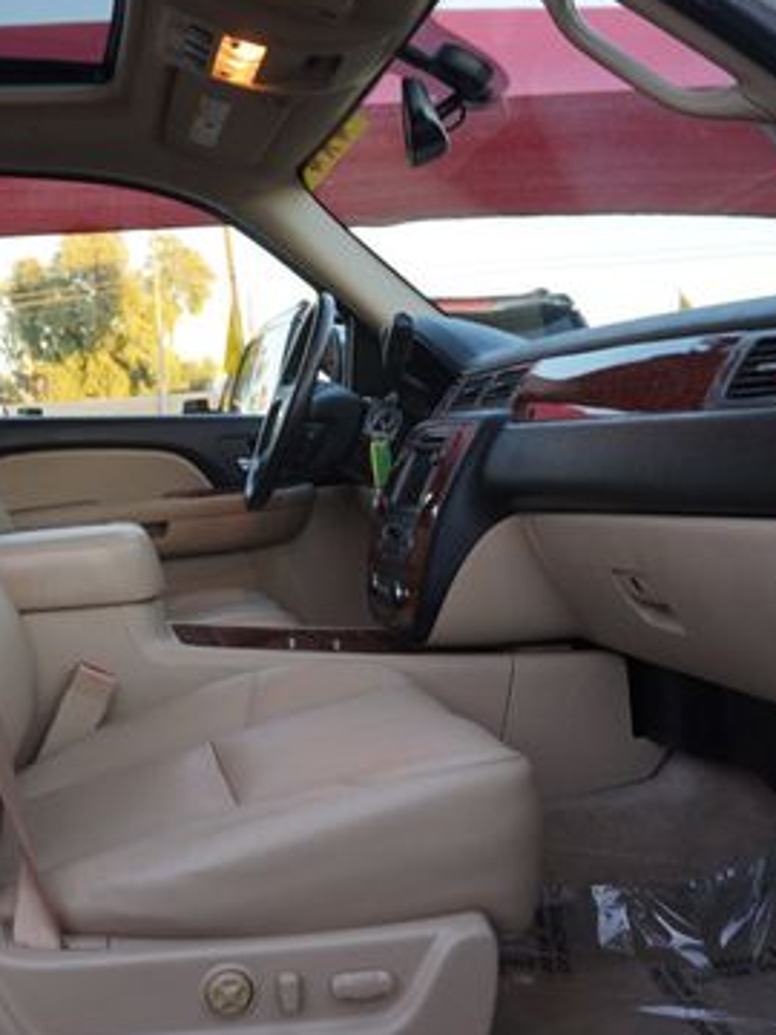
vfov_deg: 45.8
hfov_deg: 34.6
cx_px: 221
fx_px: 1225
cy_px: 526
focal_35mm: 41
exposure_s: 1/60
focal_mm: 16
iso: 125
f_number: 4
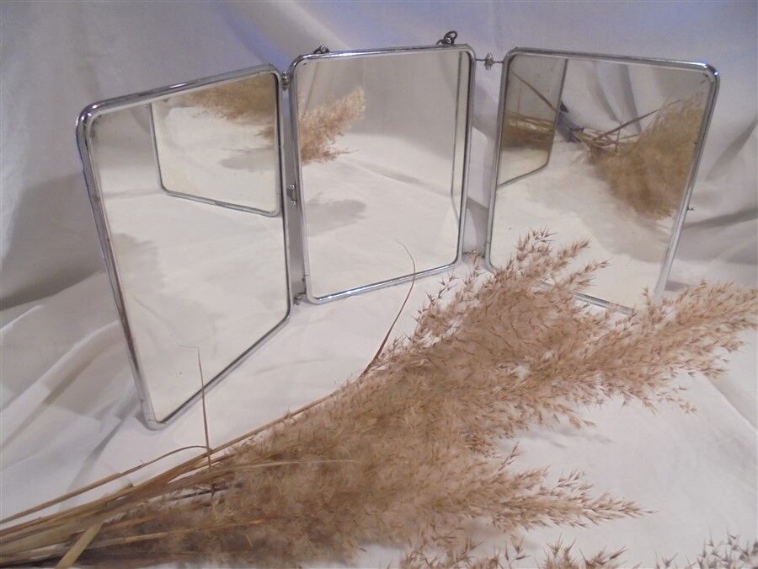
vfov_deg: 53.1
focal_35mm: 26
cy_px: 284
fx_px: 569
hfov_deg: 67.3
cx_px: 379
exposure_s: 1/30
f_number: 3.5
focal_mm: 4.6
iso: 320
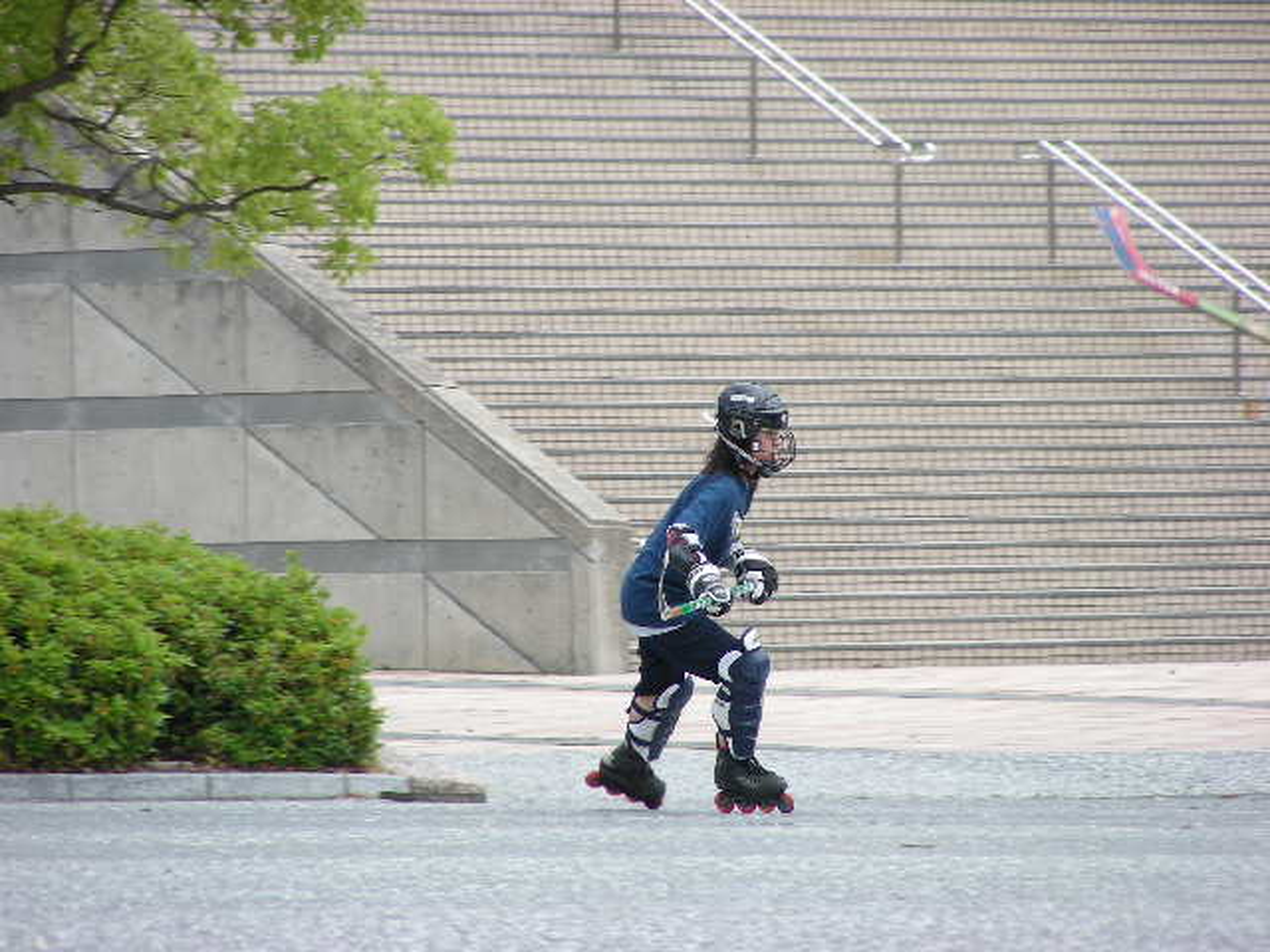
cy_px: 476
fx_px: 13942
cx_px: 635
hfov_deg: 5.2
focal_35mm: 380
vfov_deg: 3.9
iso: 50
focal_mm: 63.3
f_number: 4
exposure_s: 1/203
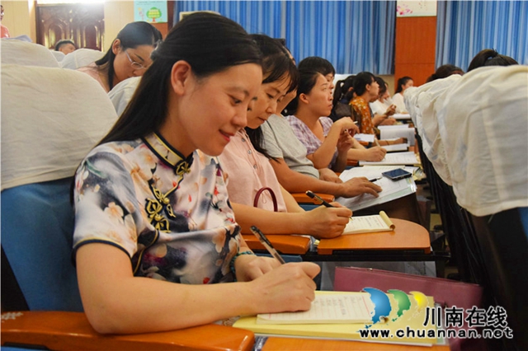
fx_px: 572
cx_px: 264
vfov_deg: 34.2
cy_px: 176
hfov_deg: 49.6
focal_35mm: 39
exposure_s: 1/100
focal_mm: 26
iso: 3200
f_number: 4
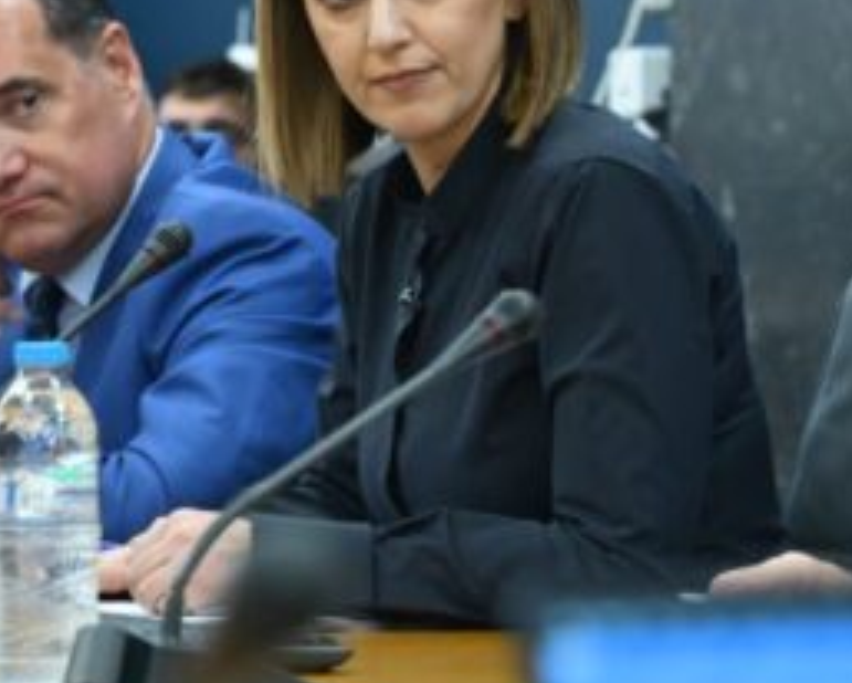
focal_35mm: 263
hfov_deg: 7.3
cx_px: 169
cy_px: 63
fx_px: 6637
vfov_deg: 5.9
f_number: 6.3
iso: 6400
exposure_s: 1/160
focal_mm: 120
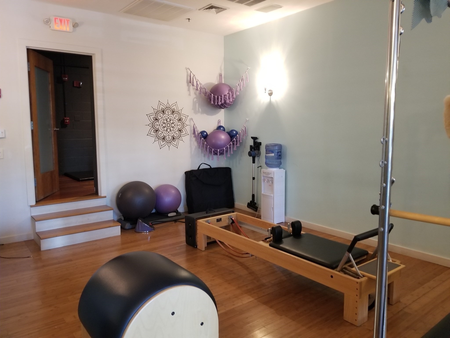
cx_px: 225
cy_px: 169
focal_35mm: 26
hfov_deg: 67.3
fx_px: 338
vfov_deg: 53.1
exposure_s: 1/13
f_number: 1.7
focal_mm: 4.25
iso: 250
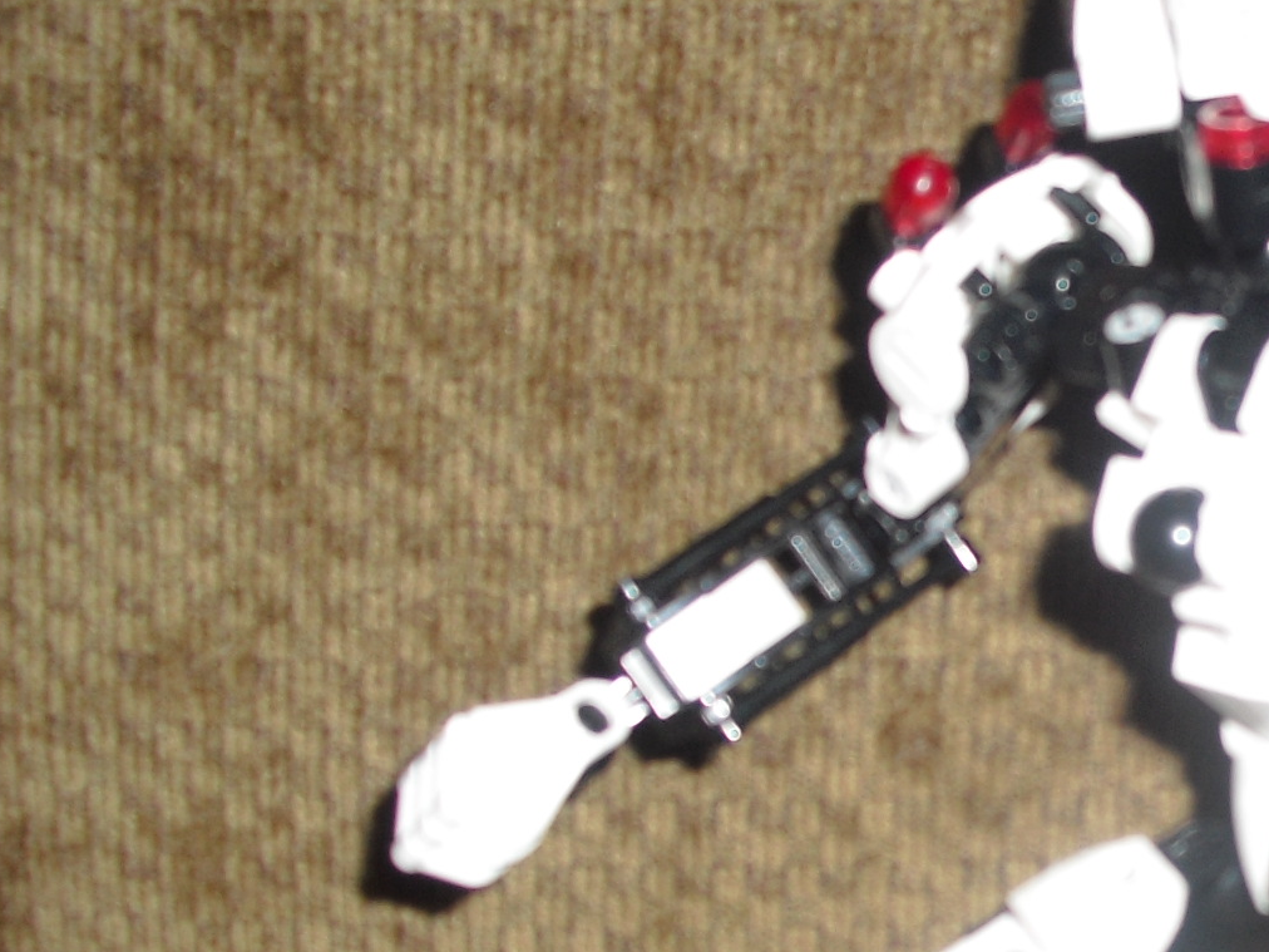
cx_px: 1280
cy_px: 651
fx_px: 3006
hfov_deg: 22.9
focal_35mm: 82
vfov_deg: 17.9
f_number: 3.1
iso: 100
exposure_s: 1/60
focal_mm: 6.3
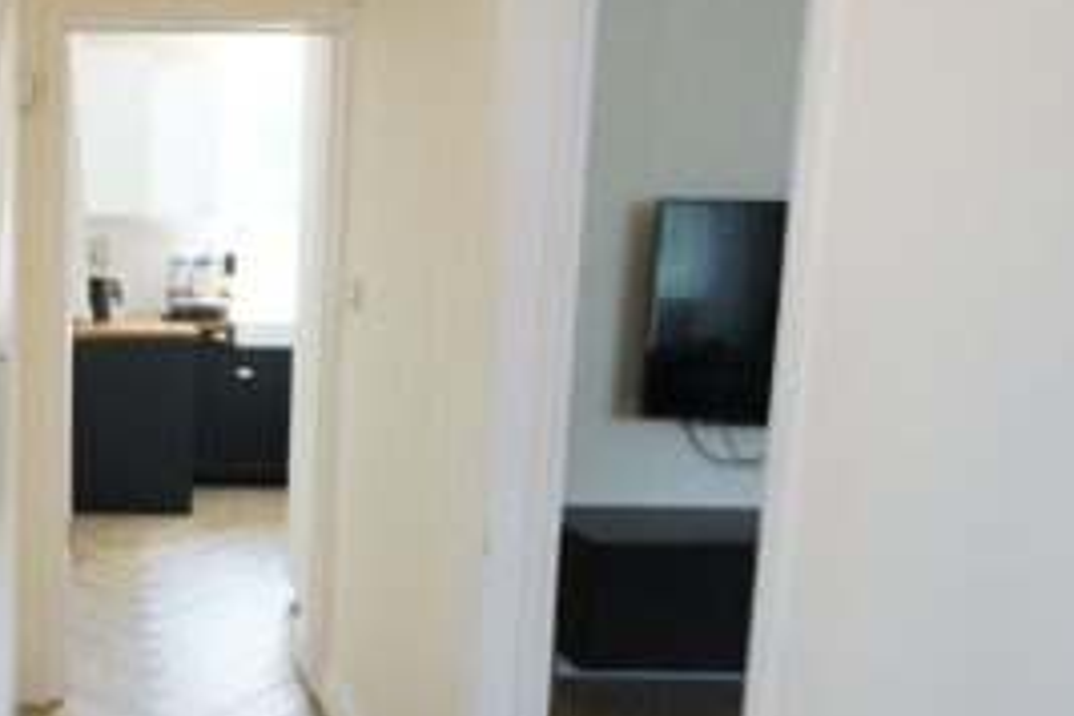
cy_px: 394
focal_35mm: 36
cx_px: 80
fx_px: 1074
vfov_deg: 36.8
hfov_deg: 47.1
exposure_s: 1/80
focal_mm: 16
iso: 400
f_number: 4
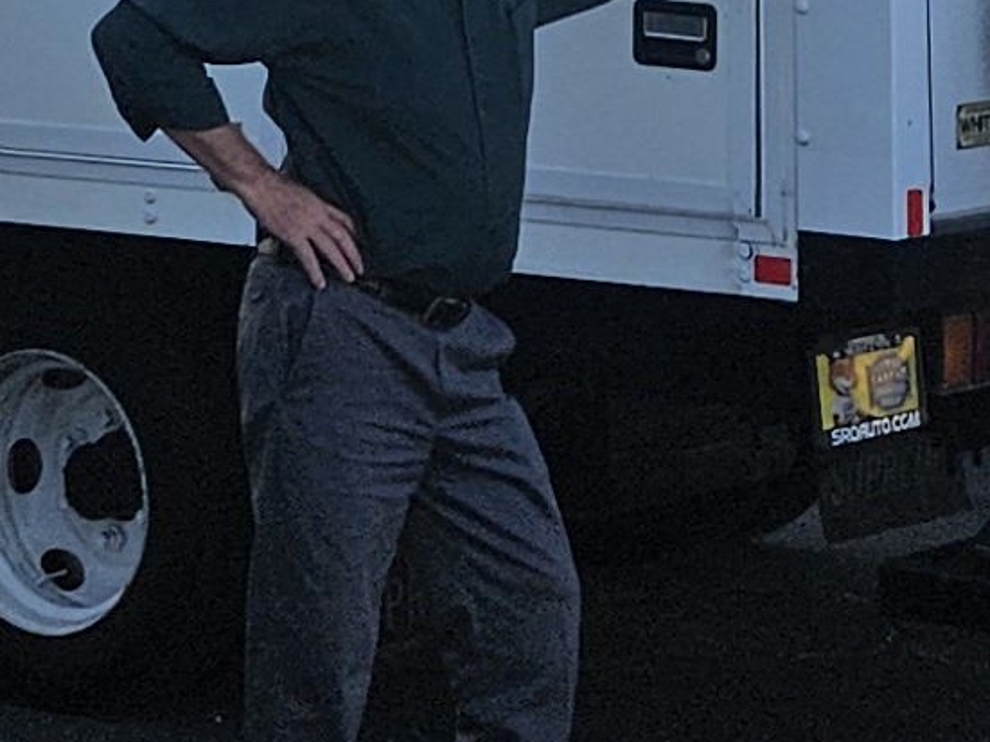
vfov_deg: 8.6
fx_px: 4775
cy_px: -561
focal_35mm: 167
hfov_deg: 11.8
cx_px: 460
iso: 40
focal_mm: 5.4
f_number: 1.8
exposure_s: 1/1242
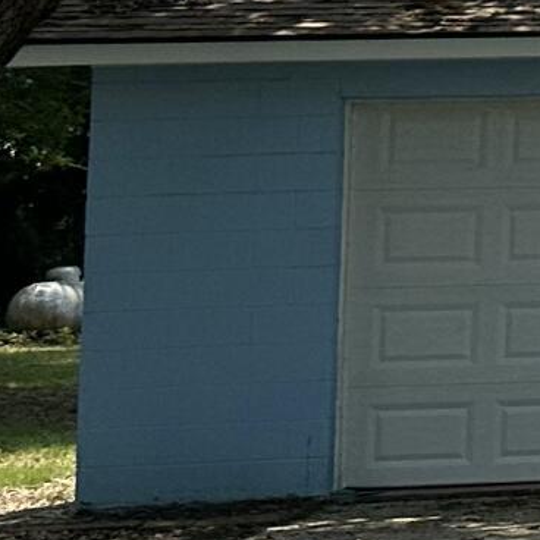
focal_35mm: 173
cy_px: -255
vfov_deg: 9.8
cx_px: 1840
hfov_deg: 8.0
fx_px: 3053
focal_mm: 6.86
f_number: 1.78
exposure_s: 1/5000
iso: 80
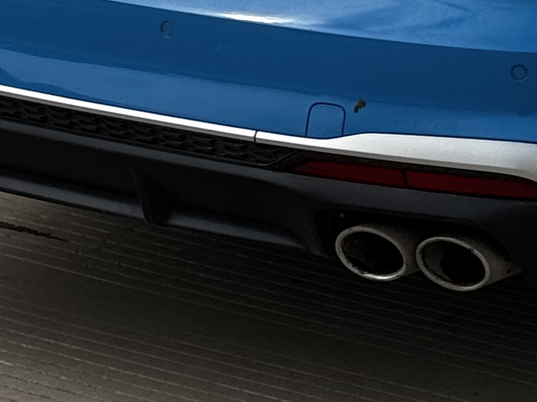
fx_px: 3459
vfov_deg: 6.6
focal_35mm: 223
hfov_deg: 8.7
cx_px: 694
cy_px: -188
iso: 64
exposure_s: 1/5848
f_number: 1.78
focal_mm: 6.76
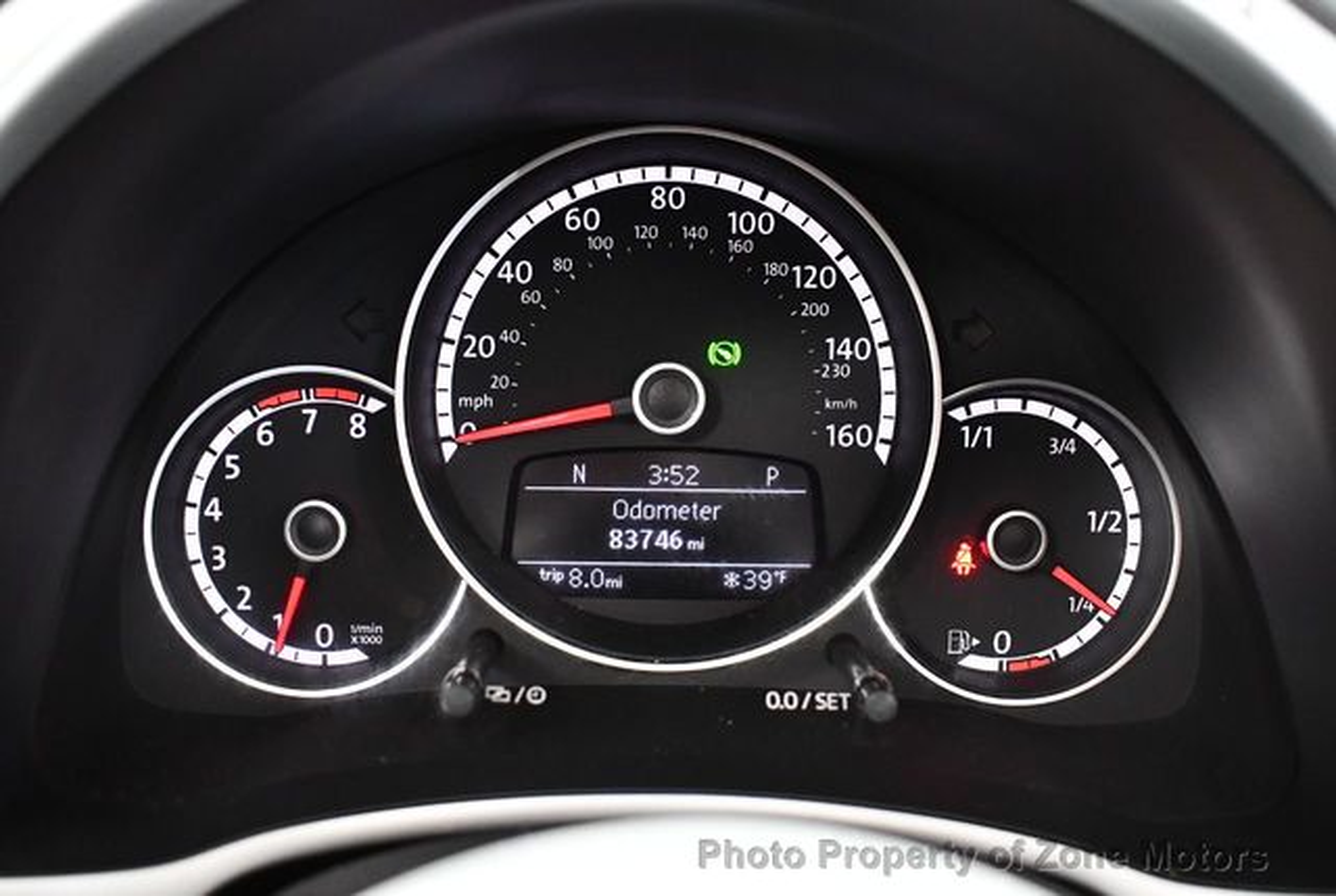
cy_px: 448
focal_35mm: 40
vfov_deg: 33.5
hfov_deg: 48.4
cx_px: 668
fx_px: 1487
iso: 3200
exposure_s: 1/80
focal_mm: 20
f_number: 3.5
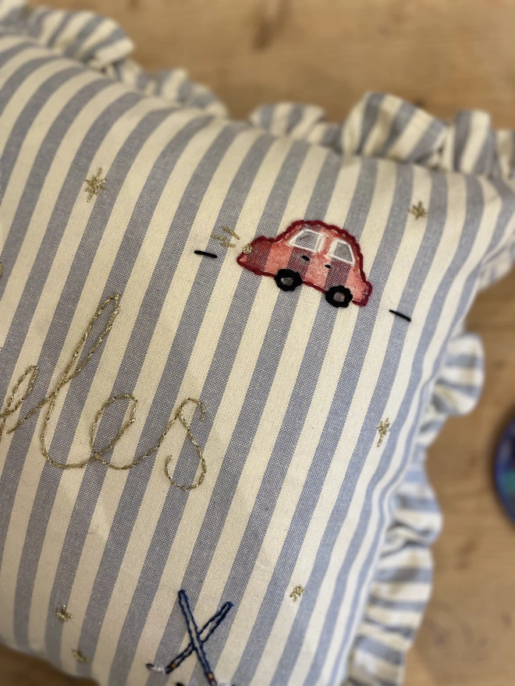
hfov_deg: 53.1
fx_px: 516
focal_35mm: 26
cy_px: 343
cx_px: 258
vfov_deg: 67.3
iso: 100
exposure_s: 1/50
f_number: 1.6
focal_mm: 4.2
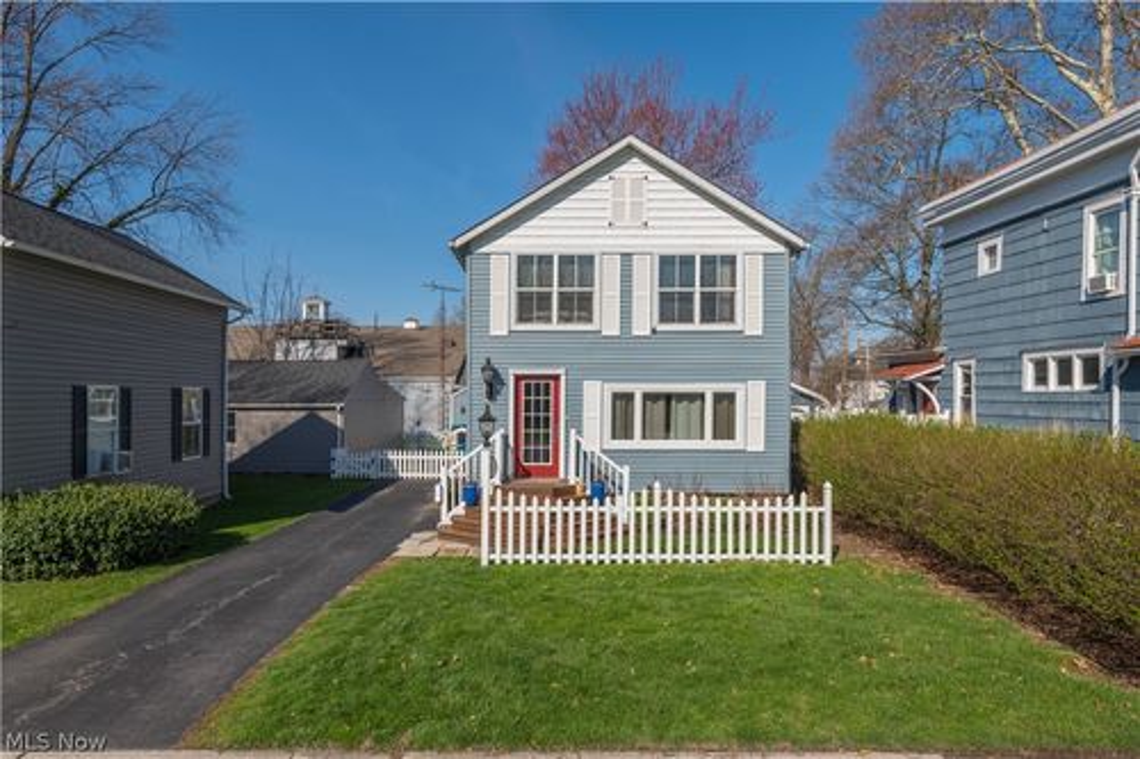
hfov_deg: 73.8
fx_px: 760
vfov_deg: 53.1
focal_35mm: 24
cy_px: 380
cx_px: 570
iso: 100
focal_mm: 24
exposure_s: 1/640
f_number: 9
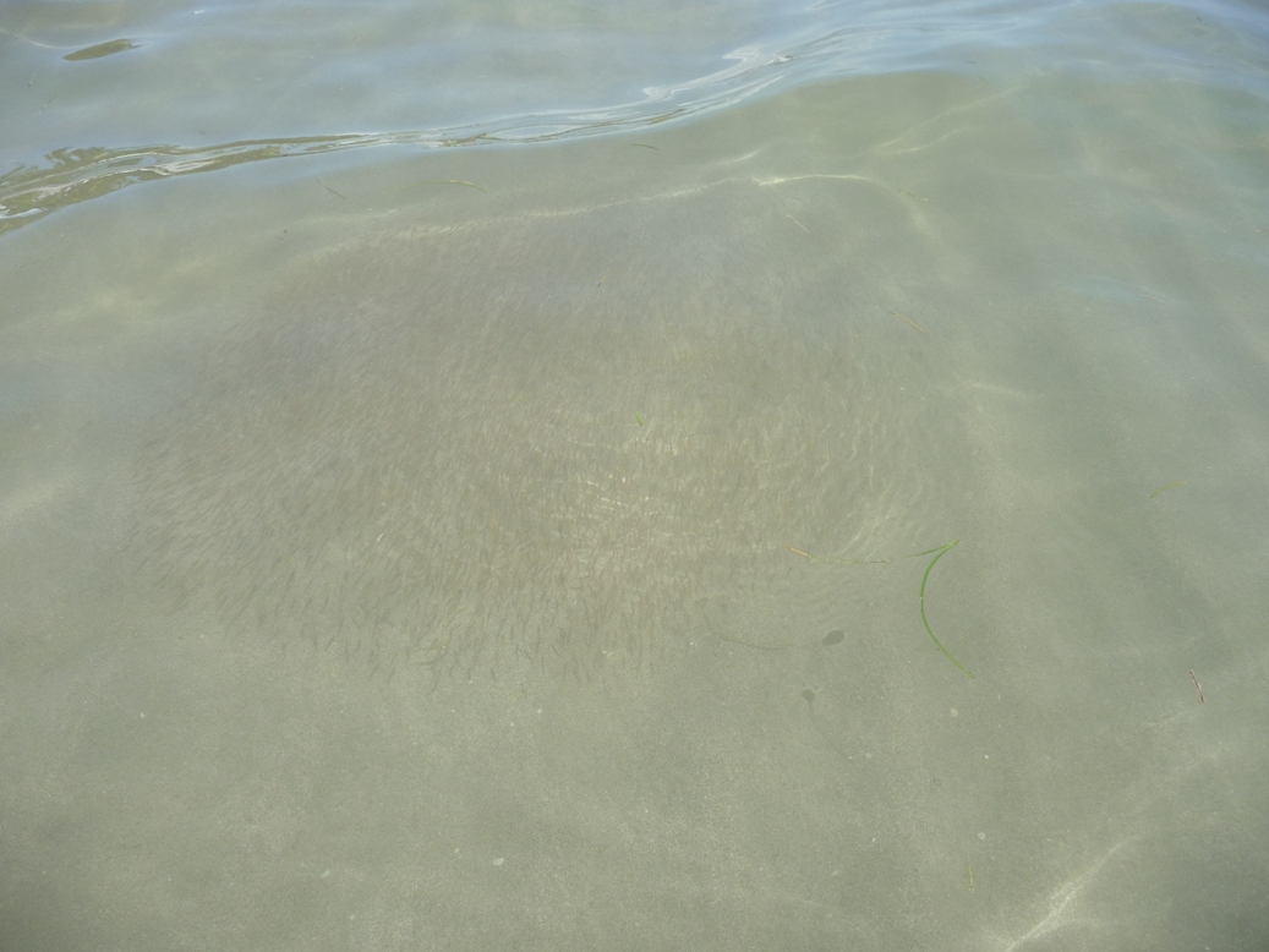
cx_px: 634
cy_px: 476
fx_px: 1027
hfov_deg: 63.4
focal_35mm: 28
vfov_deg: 49.8
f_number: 3.3
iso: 100
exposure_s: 1/1000
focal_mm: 4.7
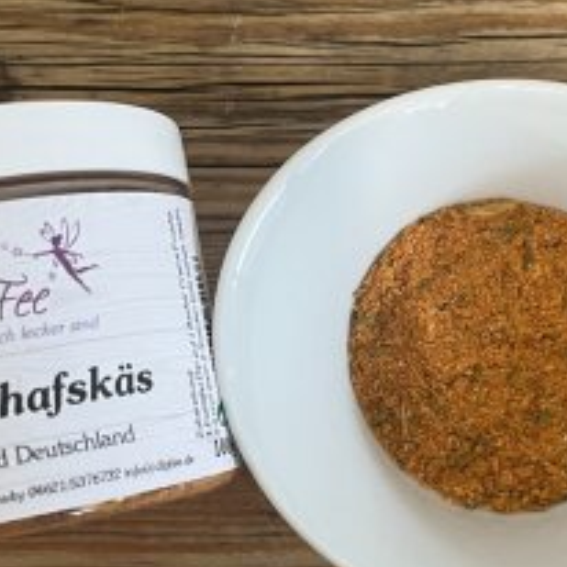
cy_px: 259
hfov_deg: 25.7
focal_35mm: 67
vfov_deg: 25.7
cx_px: 333
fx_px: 1242
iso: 200
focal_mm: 5.1
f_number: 1.6
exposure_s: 1/50
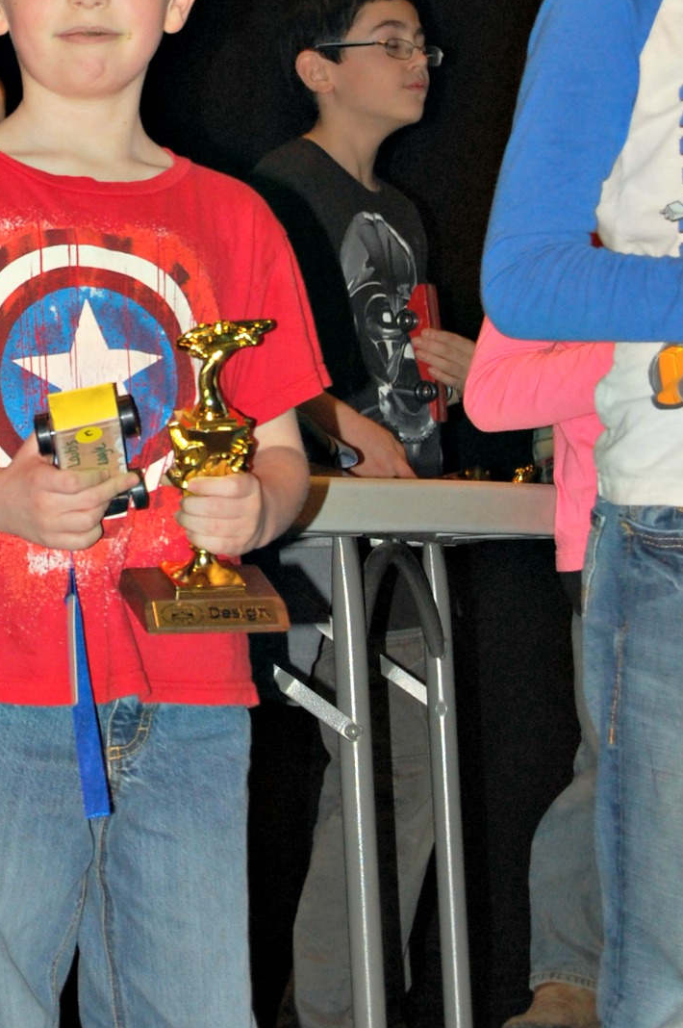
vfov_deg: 12.2
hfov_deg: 8.1
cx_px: 68
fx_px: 4790
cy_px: 174
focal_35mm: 168
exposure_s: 1/60
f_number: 5.6
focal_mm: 55
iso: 400
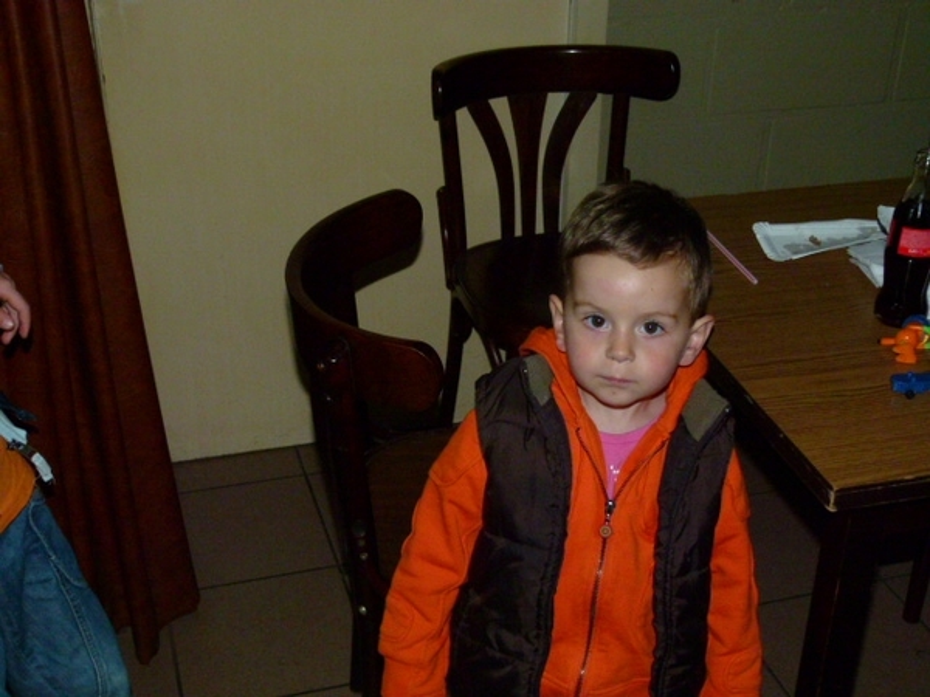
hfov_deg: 41.2
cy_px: 348
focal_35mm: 46
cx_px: 465
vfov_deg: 31.5
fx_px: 1236
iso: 400
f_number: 3.2
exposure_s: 1/125
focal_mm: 8.3
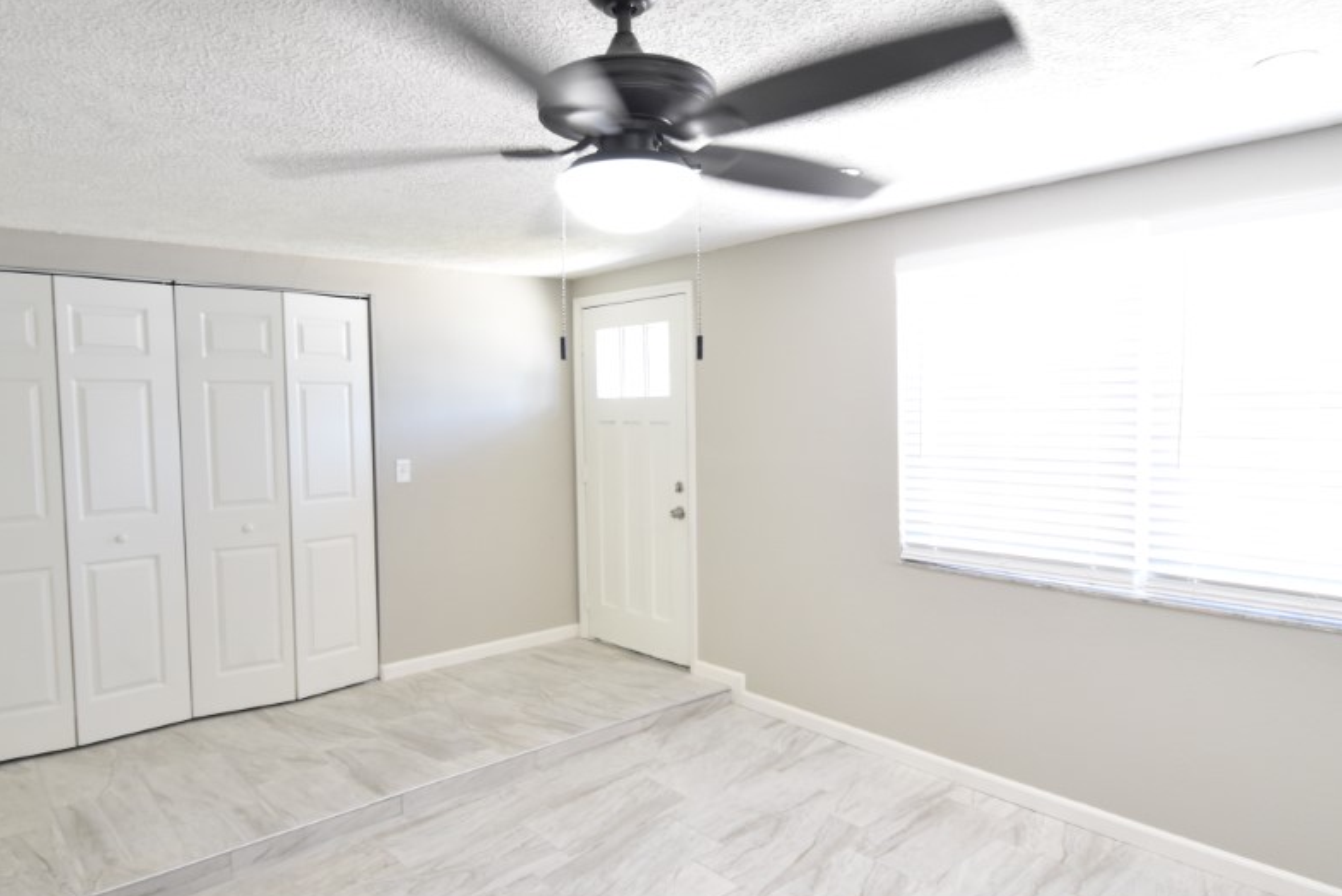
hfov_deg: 78.5
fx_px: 820
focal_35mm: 22
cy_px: 455
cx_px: 650
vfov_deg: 57.3
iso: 800
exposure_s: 1/60
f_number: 3.5
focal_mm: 10
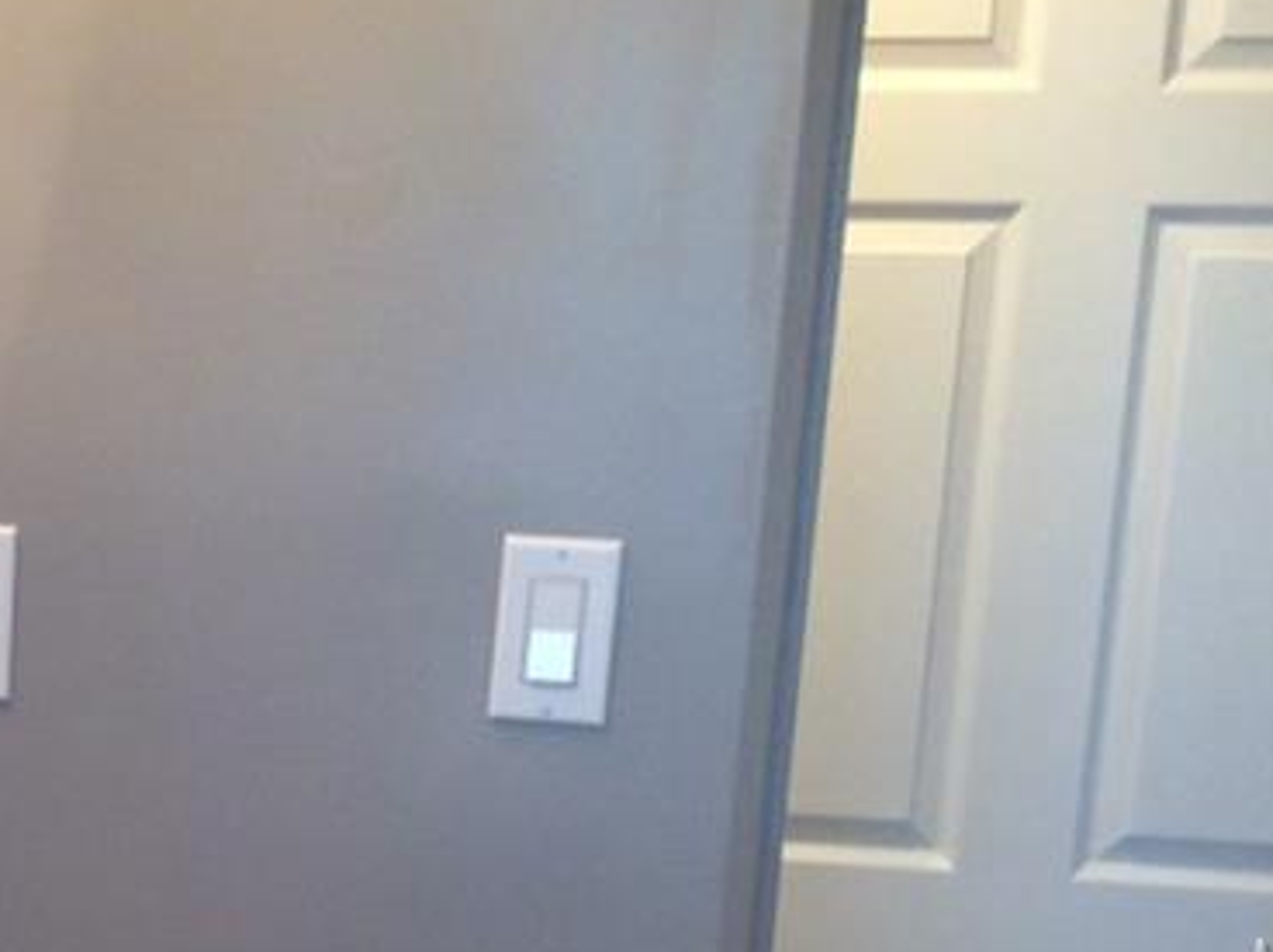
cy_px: 959
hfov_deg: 20.4
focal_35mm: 89
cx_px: -308
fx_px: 3269
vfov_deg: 16.2
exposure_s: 1/24
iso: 50
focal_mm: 3.3
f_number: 2.4
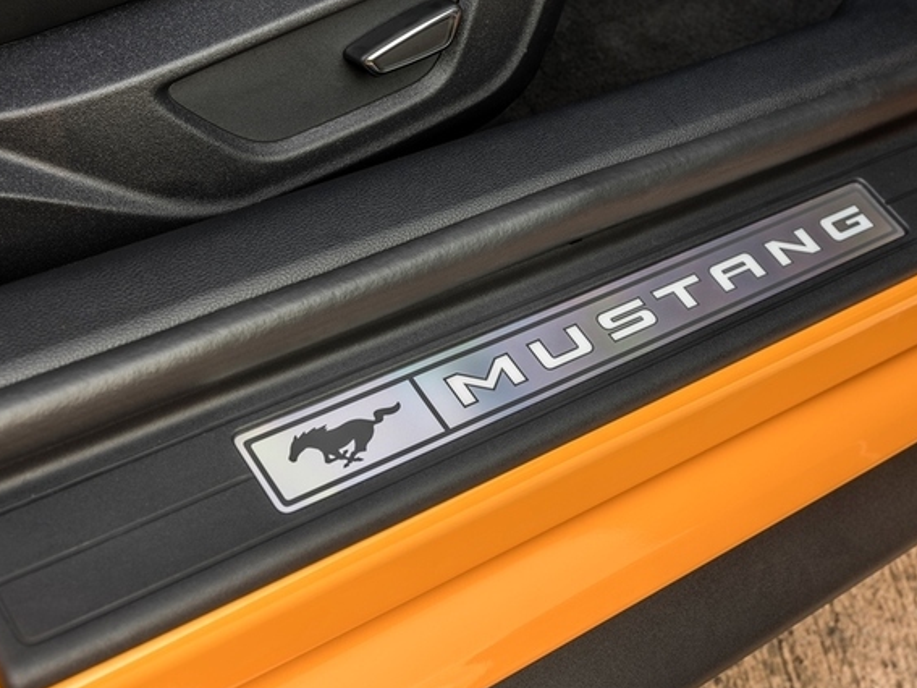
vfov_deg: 24.4
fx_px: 1589
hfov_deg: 32.2
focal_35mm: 60
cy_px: 327
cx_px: 515
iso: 100
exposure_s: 1
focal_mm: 64
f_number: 11
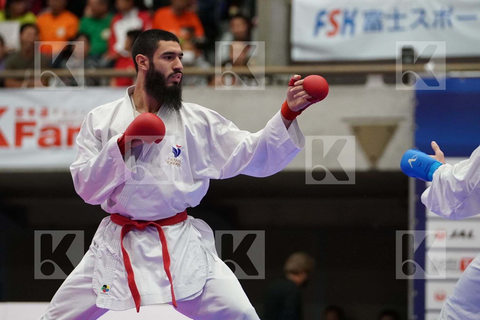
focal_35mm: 225
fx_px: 3000
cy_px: 160
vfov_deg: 6.1
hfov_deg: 9.1
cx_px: 240
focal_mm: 150
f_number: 2.8
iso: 4000
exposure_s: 1/1000
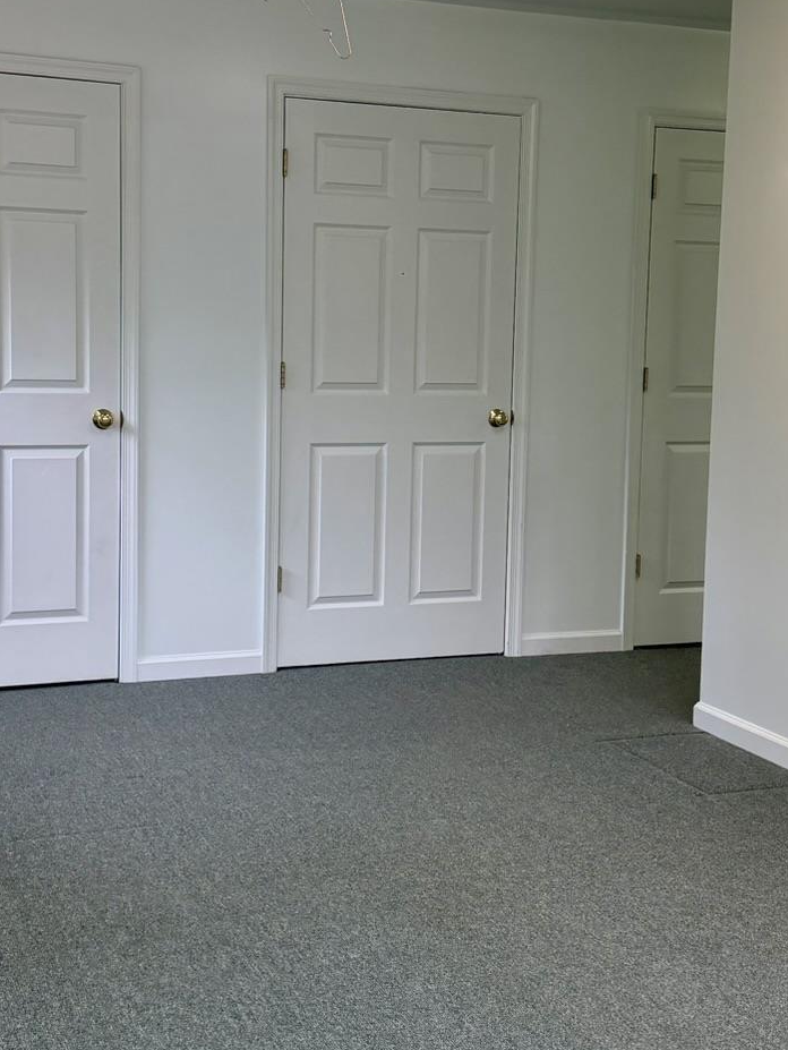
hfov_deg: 27.5
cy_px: 478
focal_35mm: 53
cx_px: 431
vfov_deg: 36.1
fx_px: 1608
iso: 200
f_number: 1.78
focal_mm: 6.76
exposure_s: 1/232
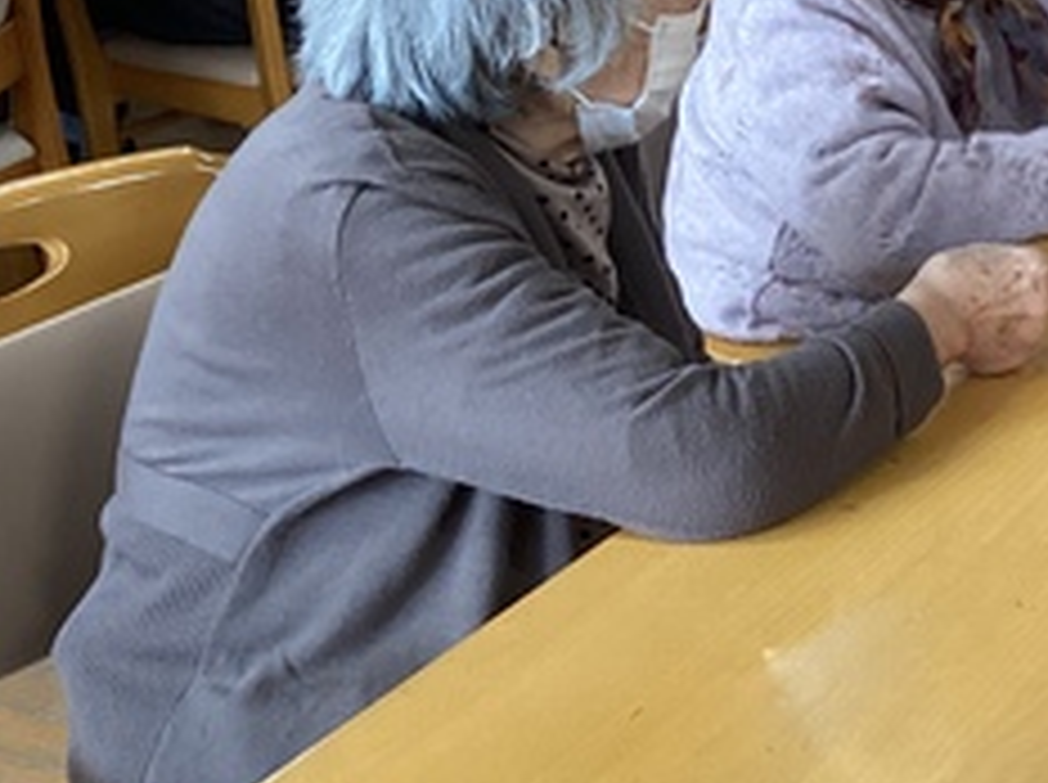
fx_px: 2418
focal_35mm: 80
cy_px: 356
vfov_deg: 18.4
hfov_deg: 22.8
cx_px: 1201
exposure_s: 1/60
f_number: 2.4
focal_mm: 3.3
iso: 160
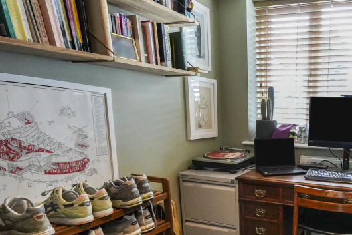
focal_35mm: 29
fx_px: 283
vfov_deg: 43.2
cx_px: 288
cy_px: 181
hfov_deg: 58.2
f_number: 4
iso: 2500
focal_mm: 10
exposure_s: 1/160
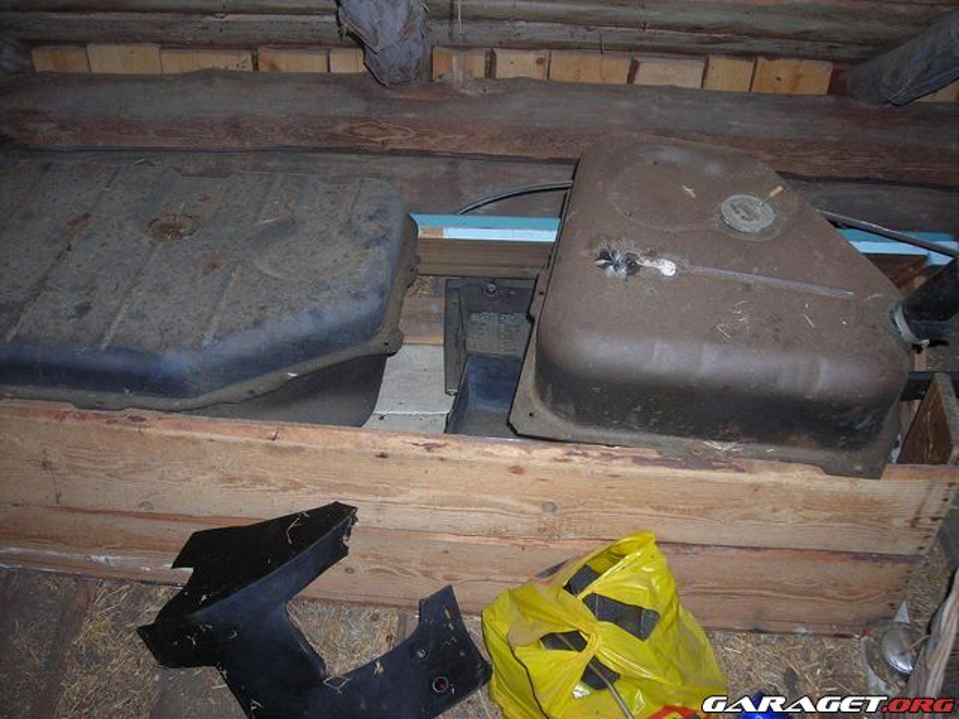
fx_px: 1053
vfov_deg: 37.7
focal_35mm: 38
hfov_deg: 49.0
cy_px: 360
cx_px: 480
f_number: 3.2
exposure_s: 1/60.1
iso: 110
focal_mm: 6.3
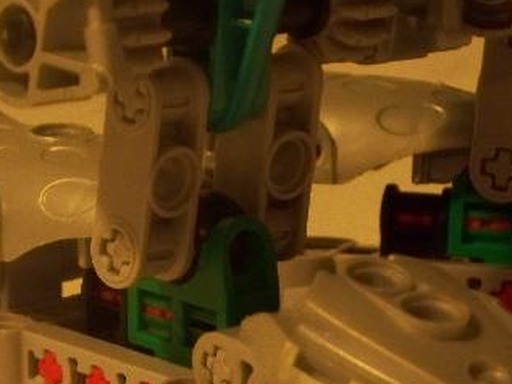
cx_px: 103
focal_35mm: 283
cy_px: 273
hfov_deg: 7.0
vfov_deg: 5.3
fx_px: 4187
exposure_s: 1/40
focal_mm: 22.05
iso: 250
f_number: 3.8
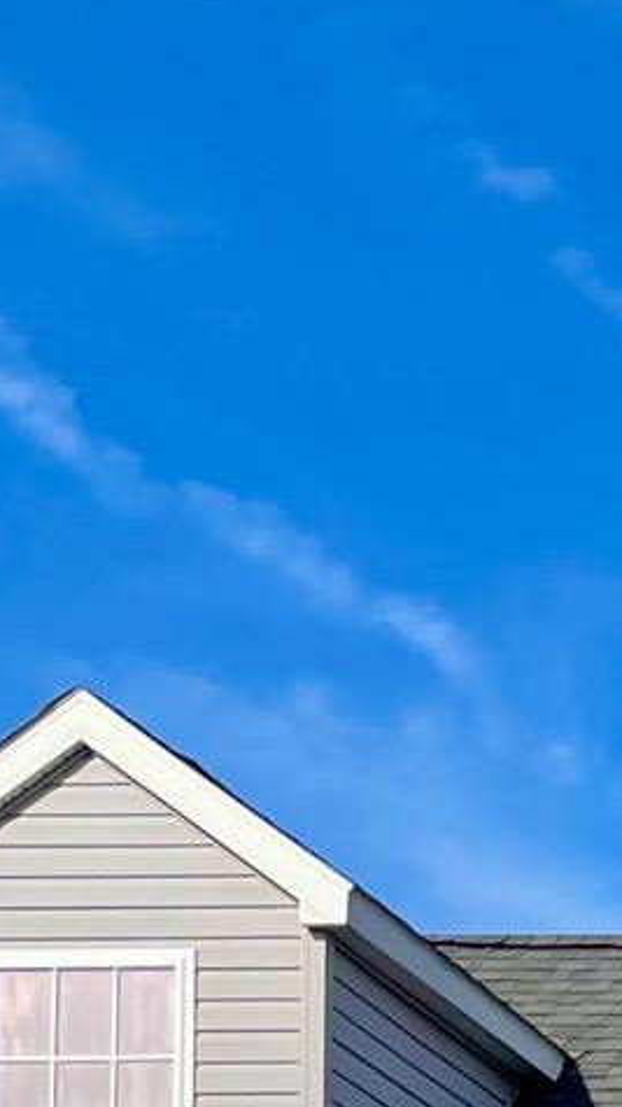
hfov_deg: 8.9
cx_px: 1545
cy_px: 1665
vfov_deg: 16.1
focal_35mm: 122
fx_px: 3579
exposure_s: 1/4651
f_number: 1.6
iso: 32
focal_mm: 4.2
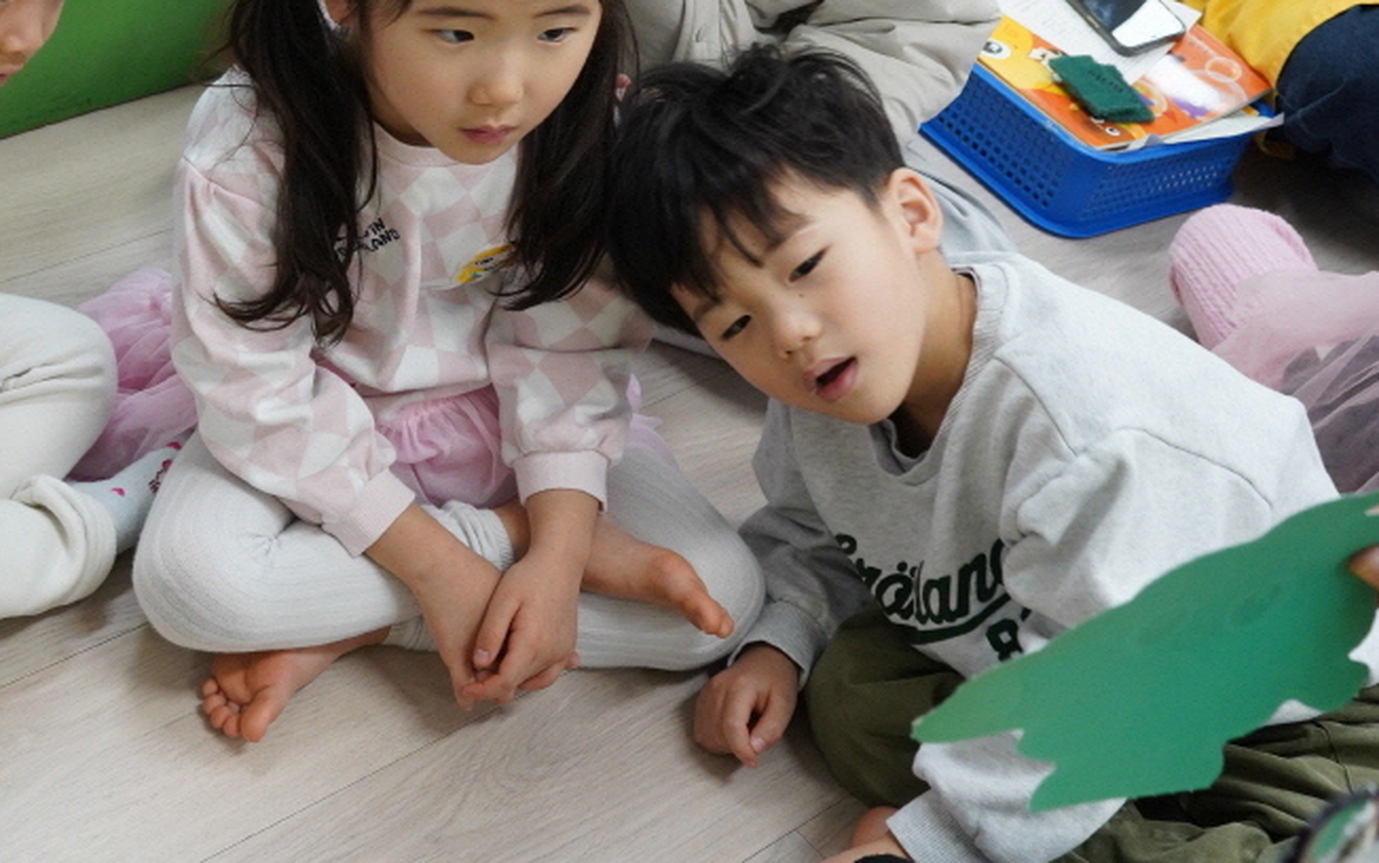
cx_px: 195
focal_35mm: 60
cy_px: 125
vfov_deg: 21.3
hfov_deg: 32.6
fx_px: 2256
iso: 2500
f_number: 6.3
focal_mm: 32
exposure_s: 1/80
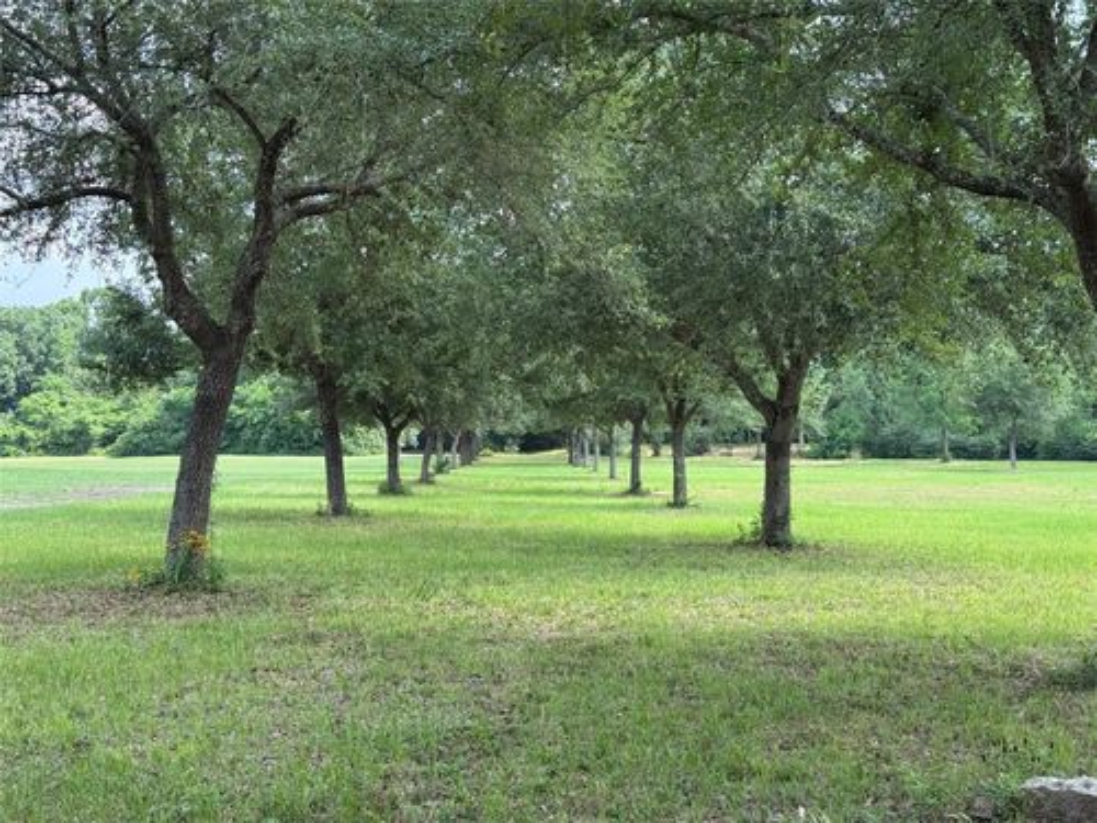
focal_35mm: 48
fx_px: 1521
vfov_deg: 30.3
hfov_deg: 39.7
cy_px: 412
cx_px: 548
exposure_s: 1/685
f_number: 1.78
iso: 64
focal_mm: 6.76
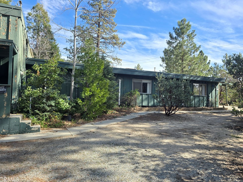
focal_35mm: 24
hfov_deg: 71.6
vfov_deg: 56.8
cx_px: 119
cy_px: 88
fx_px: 168
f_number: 1.7
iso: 12
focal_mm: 6.3
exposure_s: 1/416
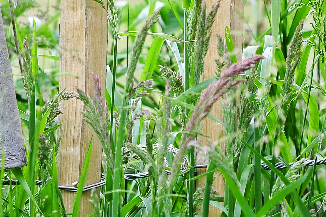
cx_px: -208
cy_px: -35
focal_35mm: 772
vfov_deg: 1.8
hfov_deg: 2.7
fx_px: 6982
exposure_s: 1/200
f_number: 2.8
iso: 100
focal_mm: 145
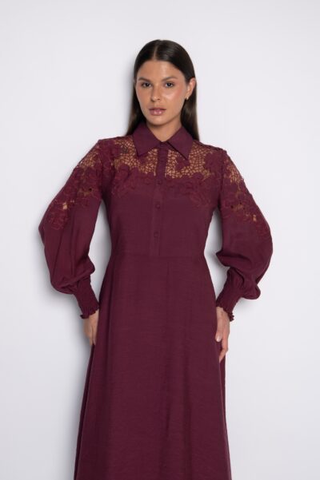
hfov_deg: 31.9
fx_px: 561
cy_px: 240
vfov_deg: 46.4
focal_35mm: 42
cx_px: 160
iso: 200
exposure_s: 1/160
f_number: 5.6
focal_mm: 42
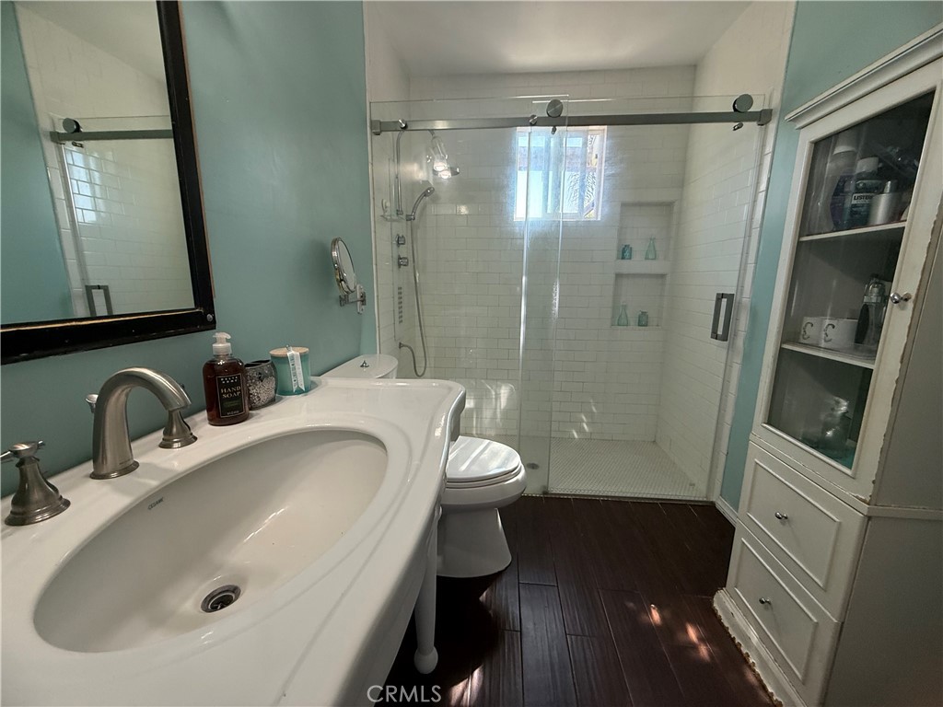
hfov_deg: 102.1
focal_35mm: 14
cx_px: 472
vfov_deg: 85.7
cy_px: 354
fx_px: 381
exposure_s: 1/120
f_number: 2.2
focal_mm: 2.22
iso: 160
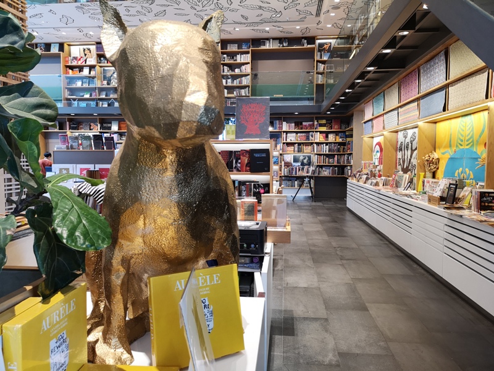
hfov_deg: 65.3
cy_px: 186
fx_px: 385
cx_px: 247
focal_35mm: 27
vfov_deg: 51.4
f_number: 1.8
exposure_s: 1/33.3
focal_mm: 3.95
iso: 160
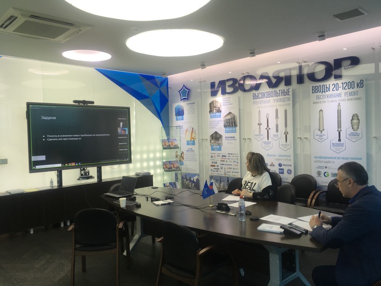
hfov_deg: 61.7
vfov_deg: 48.2
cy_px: 143
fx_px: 319
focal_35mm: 29
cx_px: 190
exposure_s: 1/50
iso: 25
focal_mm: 4.15
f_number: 2.2
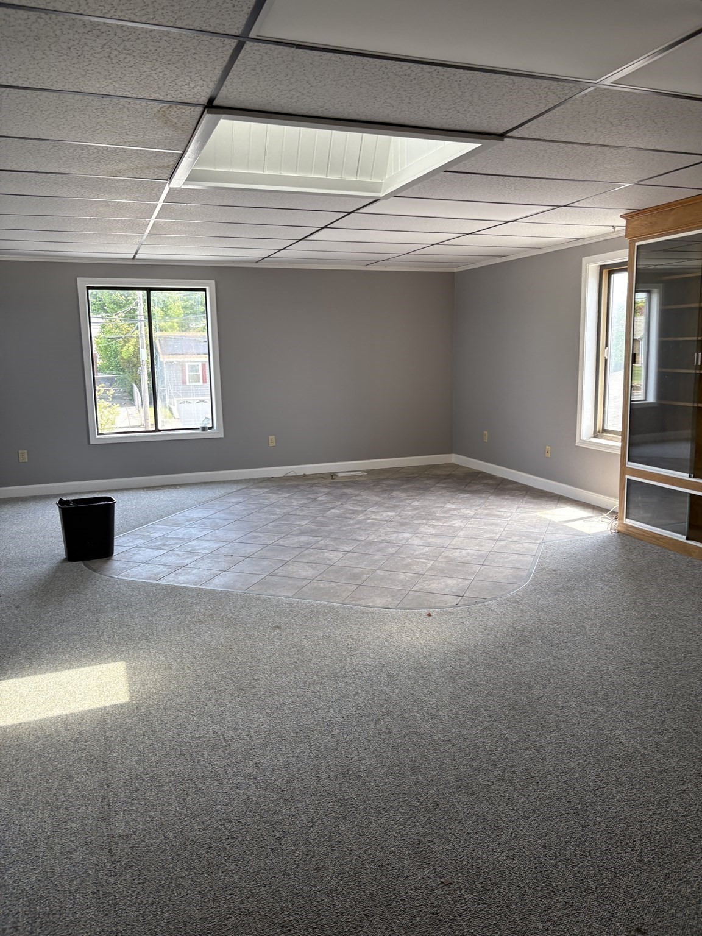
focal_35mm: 26
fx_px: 703
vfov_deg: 67.3
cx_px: 351
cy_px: 468
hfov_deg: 53.1
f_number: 1.6
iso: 50
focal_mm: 5.96
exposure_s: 1/121
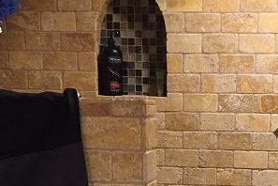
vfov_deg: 15.4
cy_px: 289
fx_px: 625
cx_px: 205
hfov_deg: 24.8
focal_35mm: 81
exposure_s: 1/30
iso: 200
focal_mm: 4.15
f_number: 2.2
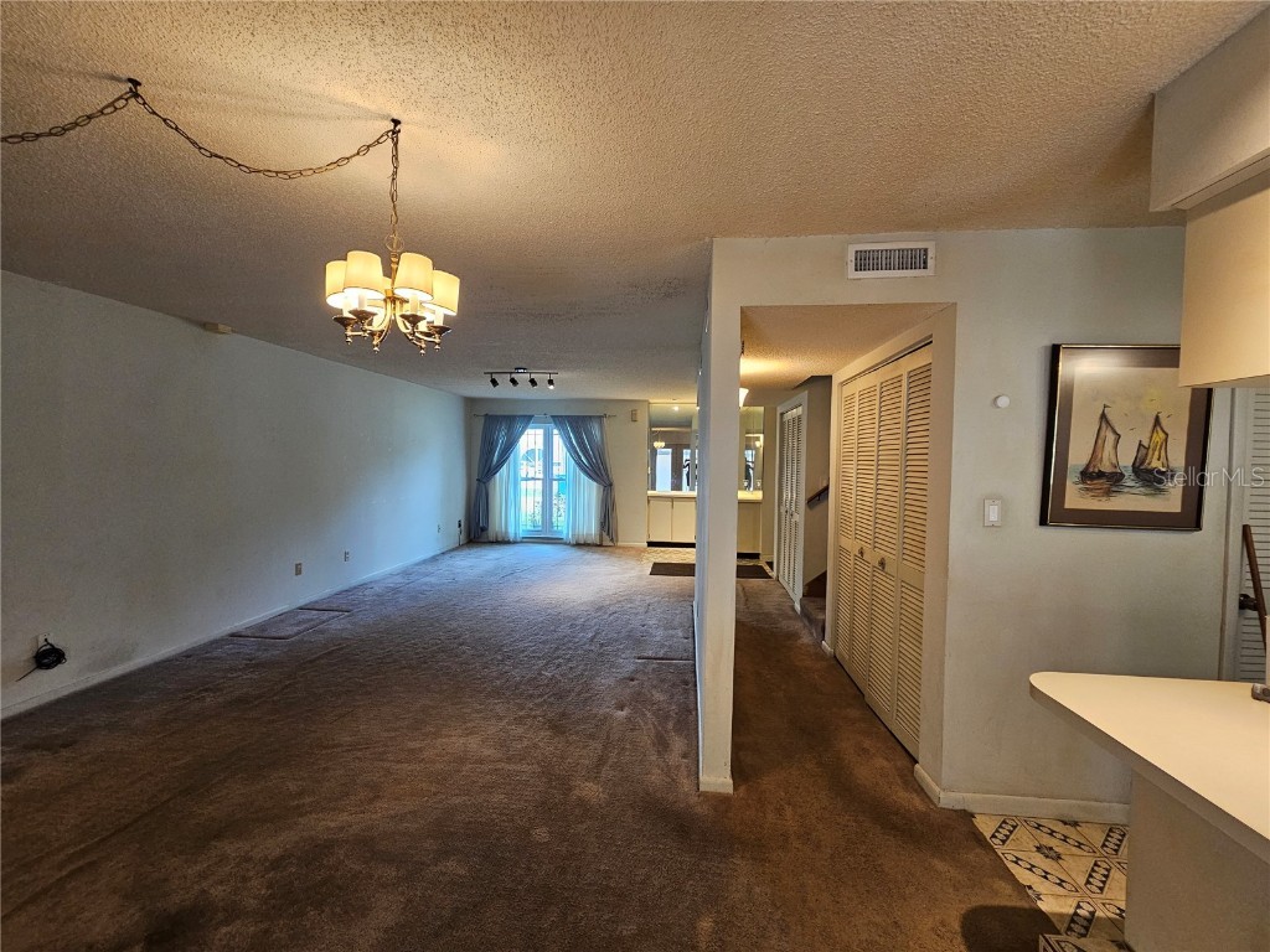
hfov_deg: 106.2
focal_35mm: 13
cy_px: 476
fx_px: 477
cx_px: 635
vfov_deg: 89.9
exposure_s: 1/60
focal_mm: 2.2
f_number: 2.2
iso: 200
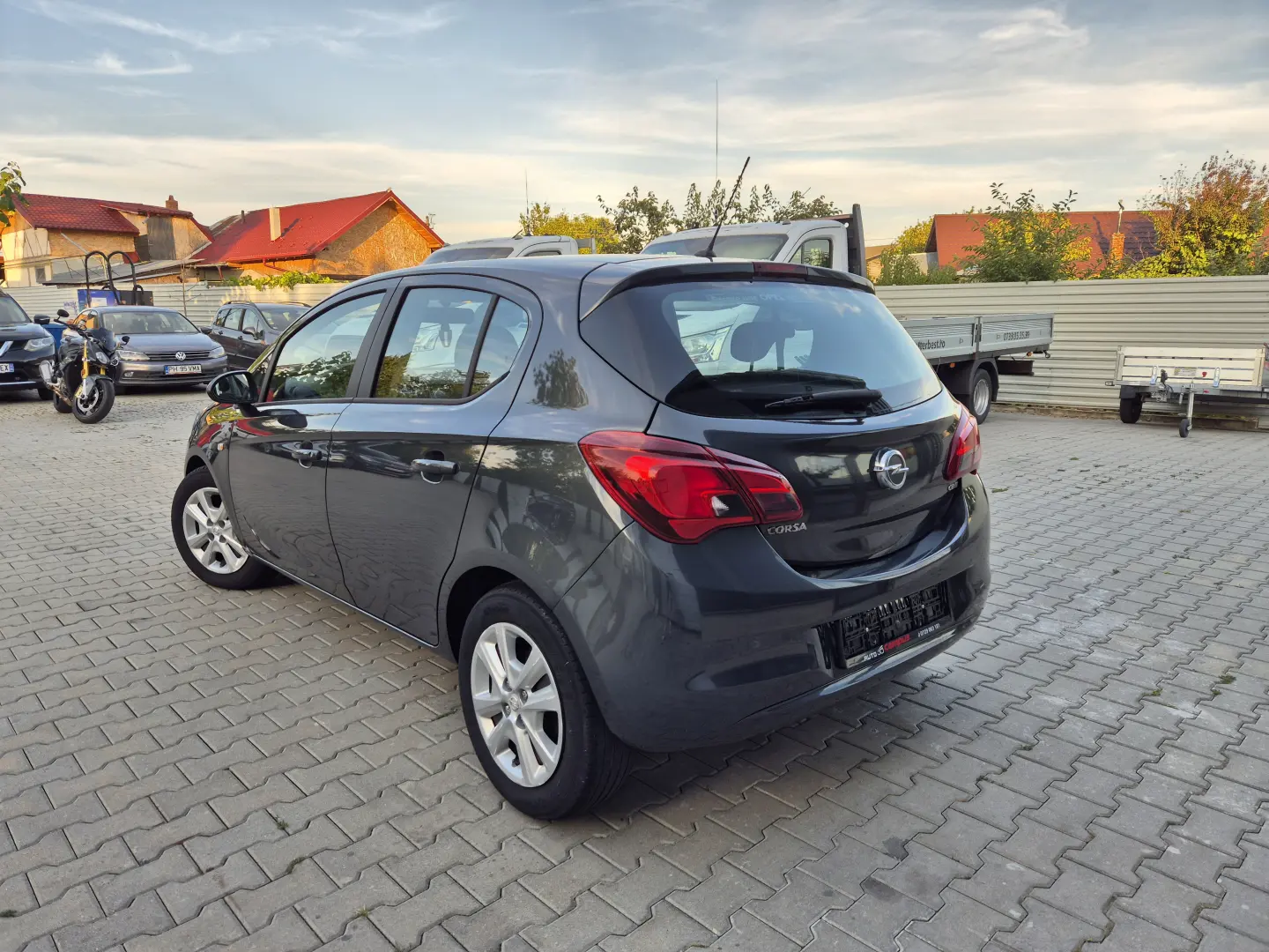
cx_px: 634
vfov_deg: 58.9
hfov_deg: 73.9
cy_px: 476
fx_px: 843
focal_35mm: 23
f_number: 1.8
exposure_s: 1/233
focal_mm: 5.4
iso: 25
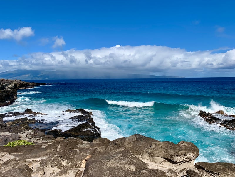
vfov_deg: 53.1
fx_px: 177
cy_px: 88
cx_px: 118
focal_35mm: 26
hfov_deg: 67.3
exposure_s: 1/4274
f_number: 1.8
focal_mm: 4.25
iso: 25
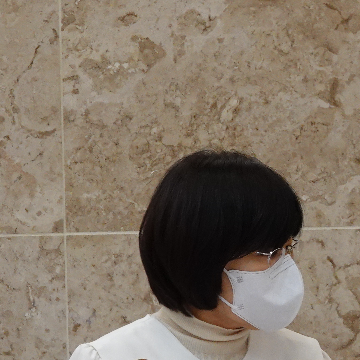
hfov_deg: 2.4
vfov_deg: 2.5
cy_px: 265
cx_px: 409
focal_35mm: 715
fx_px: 8413
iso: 800
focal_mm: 75.77
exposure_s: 1/25
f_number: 4
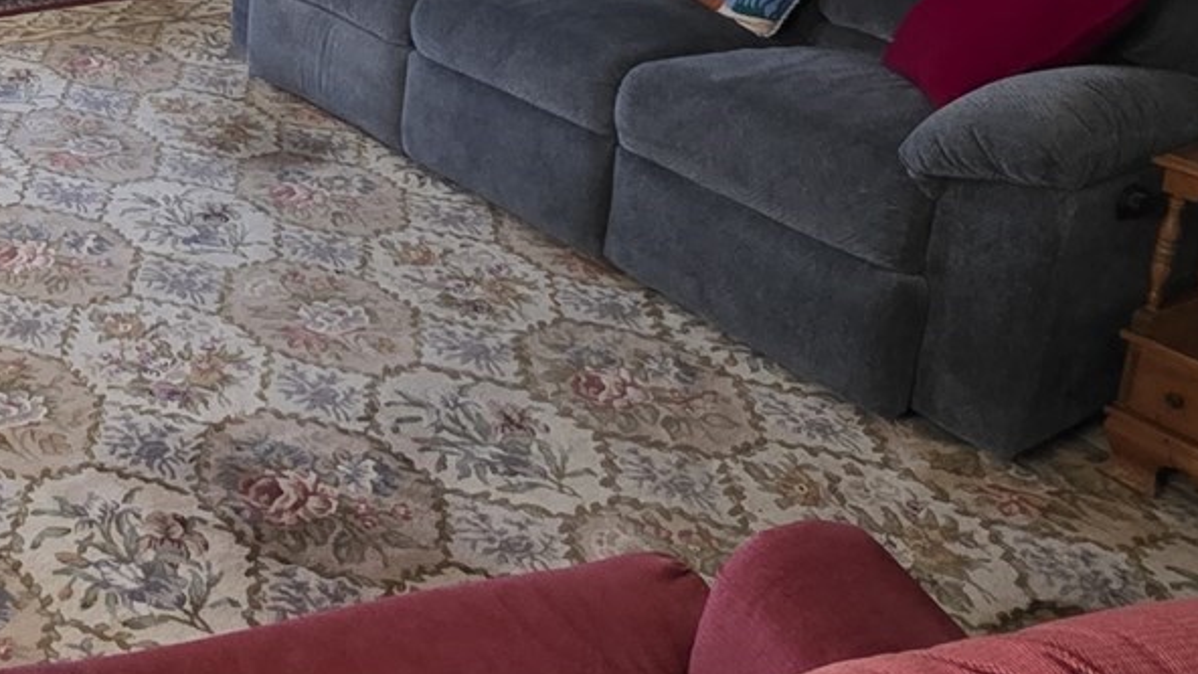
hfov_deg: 37.9
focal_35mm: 49
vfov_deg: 22.6
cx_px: 22
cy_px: -117
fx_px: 1557
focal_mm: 2.2
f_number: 1.9
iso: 500
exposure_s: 1/60
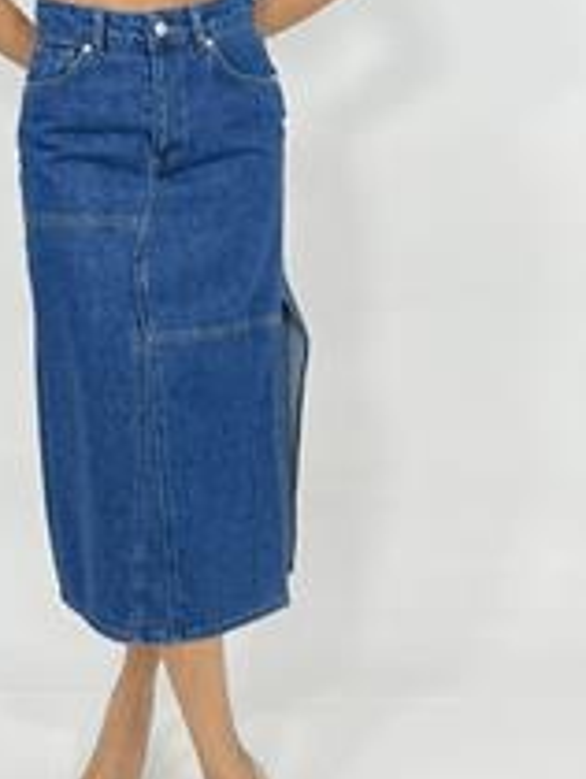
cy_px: 172
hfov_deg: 22.1
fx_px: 1487
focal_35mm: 66
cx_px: 163
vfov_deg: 28.8
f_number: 1.5
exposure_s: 1/100
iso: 40
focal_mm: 5.7
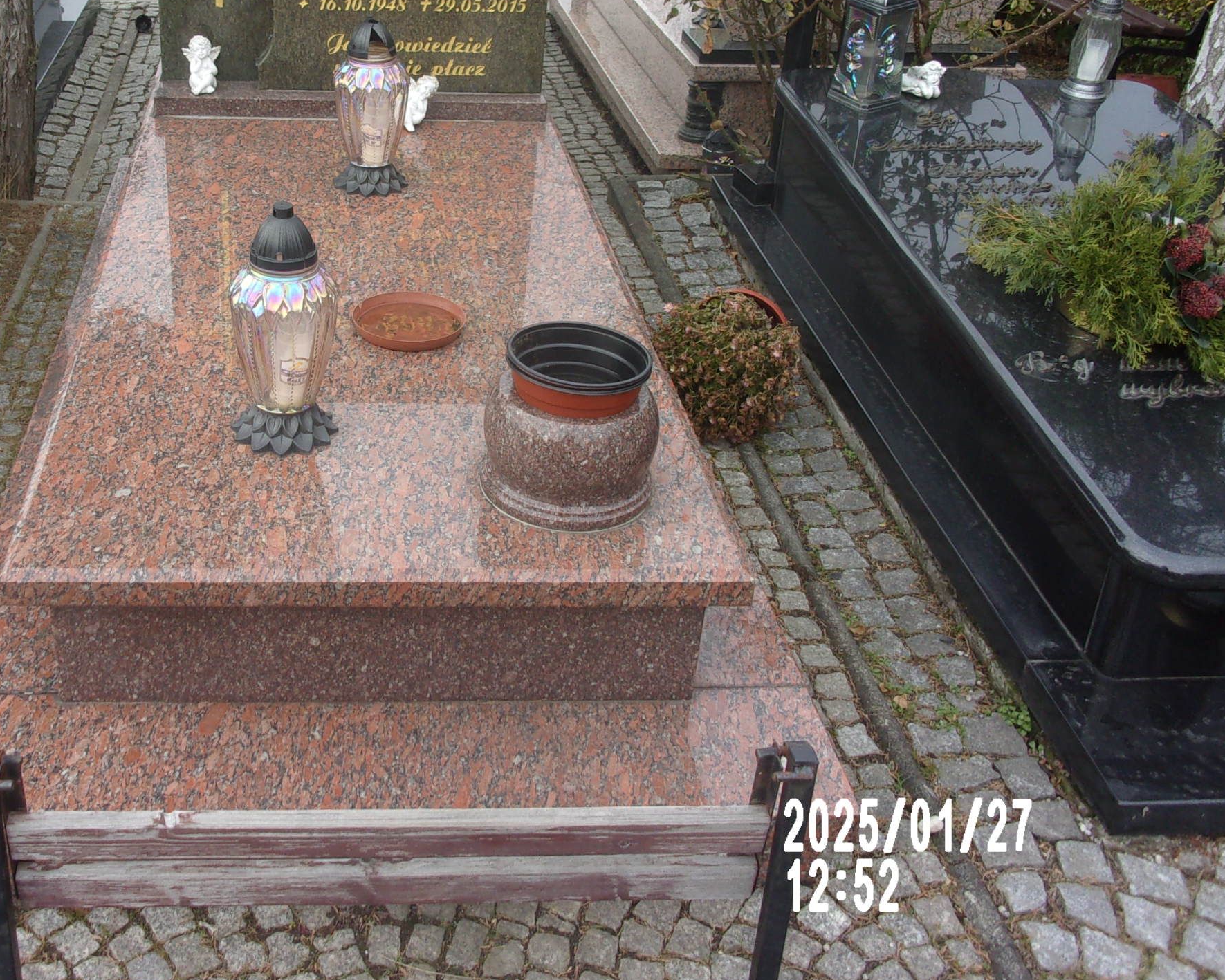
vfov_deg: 37.0
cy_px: 332
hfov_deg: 45.0
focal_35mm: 40
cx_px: 397
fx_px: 1450
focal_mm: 5.1
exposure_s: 1/125
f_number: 3.9
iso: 80
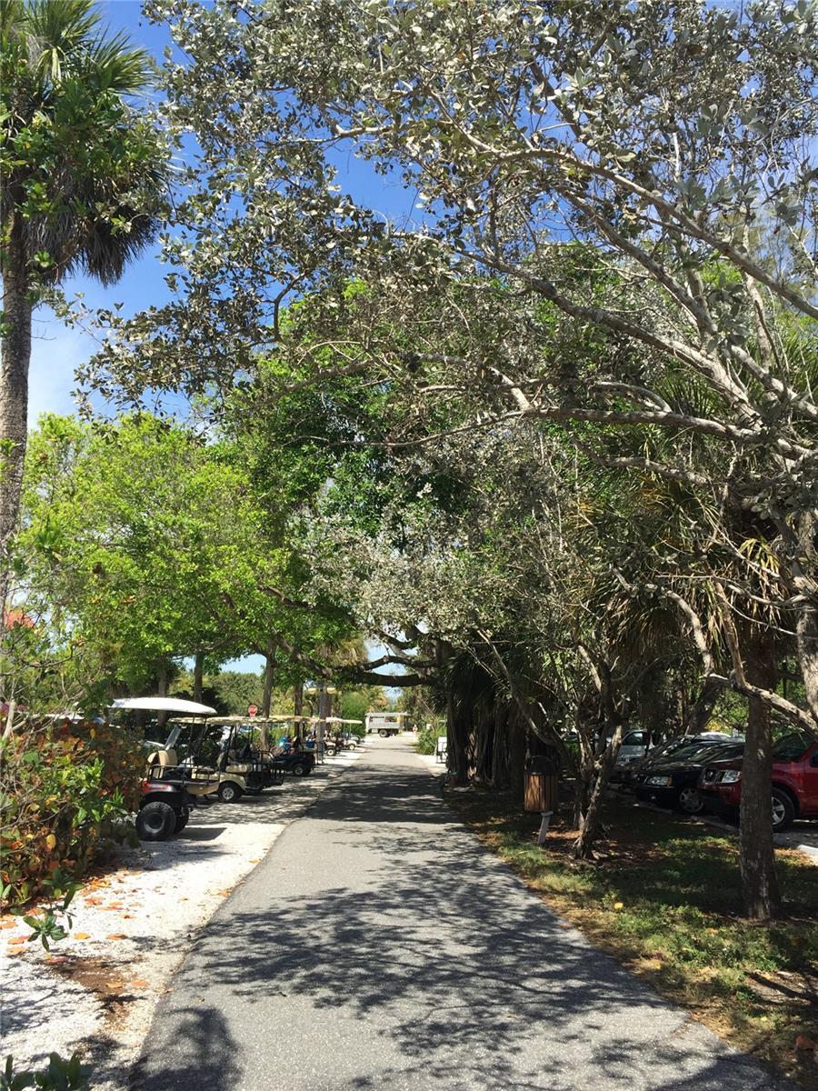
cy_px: 546
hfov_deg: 48.2
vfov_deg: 61.7
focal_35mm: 29
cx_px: 409
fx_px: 914
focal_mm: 4.15
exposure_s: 1/1412
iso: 32
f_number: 2.2
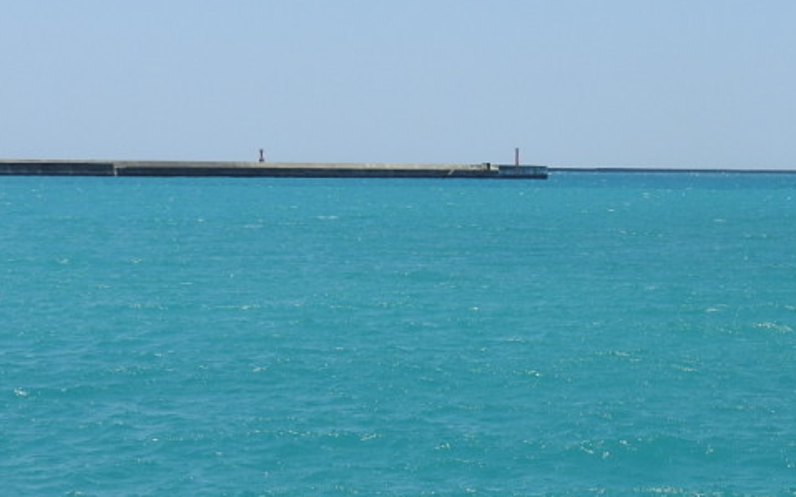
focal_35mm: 102
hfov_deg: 20.0
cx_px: 726
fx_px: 2212
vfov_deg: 12.8
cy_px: 361
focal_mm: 8.1
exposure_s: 1/1250
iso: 100
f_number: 4
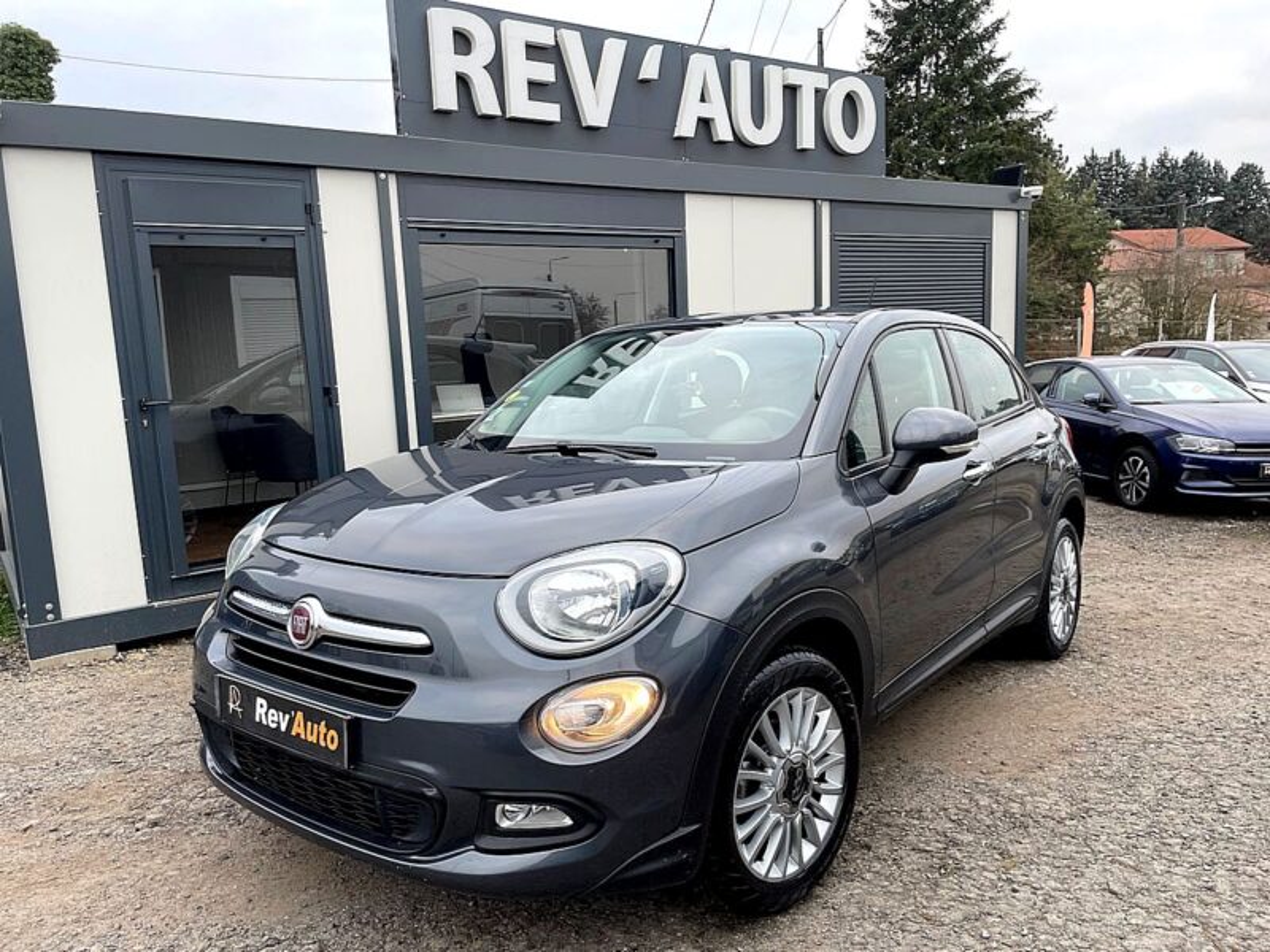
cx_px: 635
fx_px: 954
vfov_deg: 53.1
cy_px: 476
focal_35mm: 26
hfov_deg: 67.3
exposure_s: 1/121
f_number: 1.6
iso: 80
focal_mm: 4.2
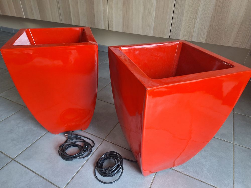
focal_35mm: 23
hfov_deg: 73.9
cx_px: 126
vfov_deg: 58.9
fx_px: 167
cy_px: 94
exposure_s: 1/50
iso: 250
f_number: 1.8
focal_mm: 5.54
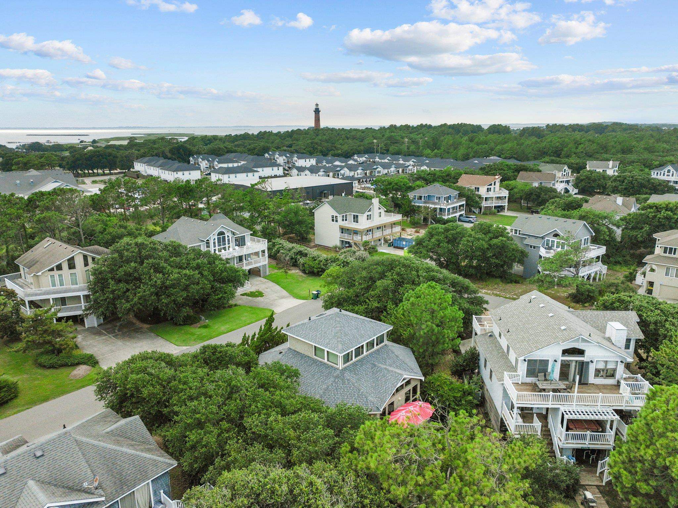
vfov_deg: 56.8
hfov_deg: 71.6
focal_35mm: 24
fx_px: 470
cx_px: 339
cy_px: 254
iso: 120
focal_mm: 12.29
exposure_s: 1/2500
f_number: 2.8
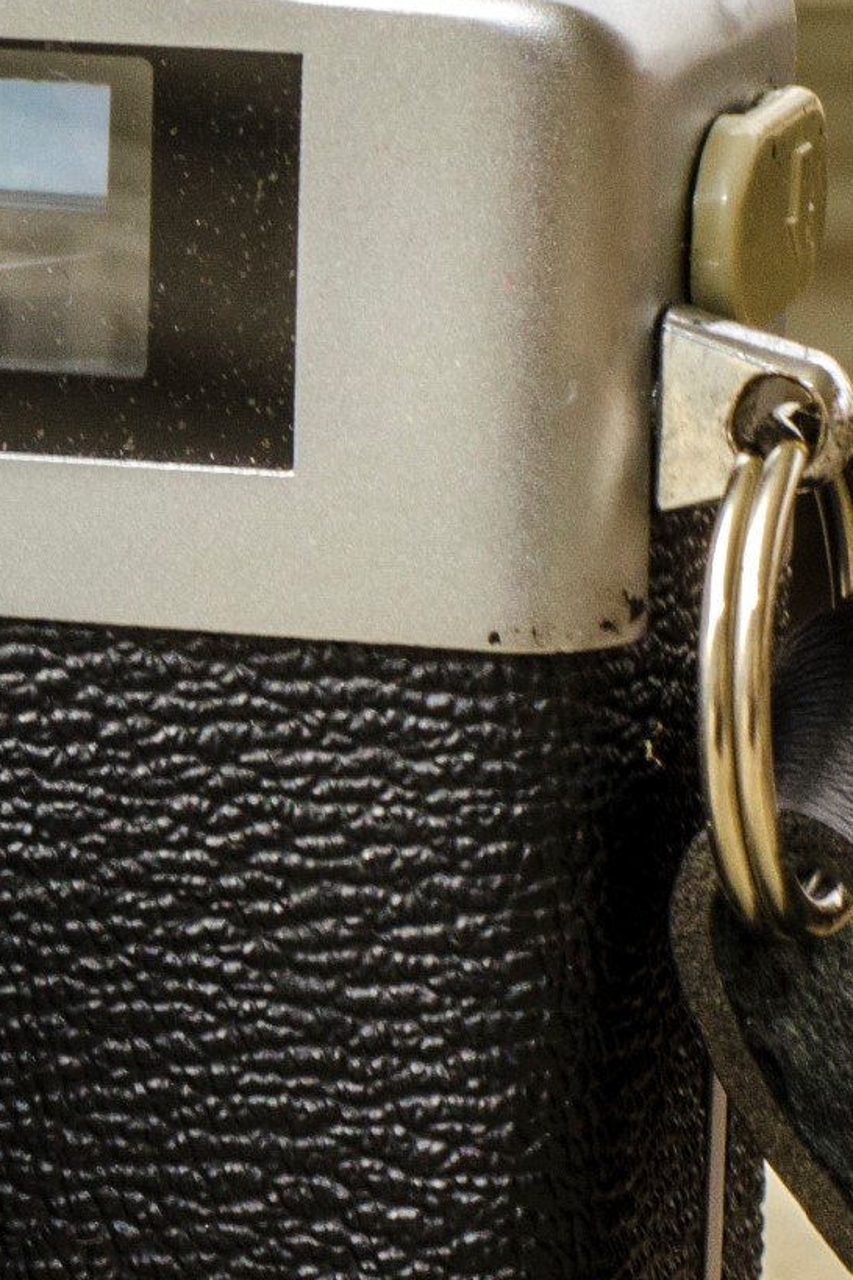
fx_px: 9746
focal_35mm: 274
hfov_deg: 4.9
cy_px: 795
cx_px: -739
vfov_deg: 7.5
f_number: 11
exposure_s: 1/60
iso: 320
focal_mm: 50
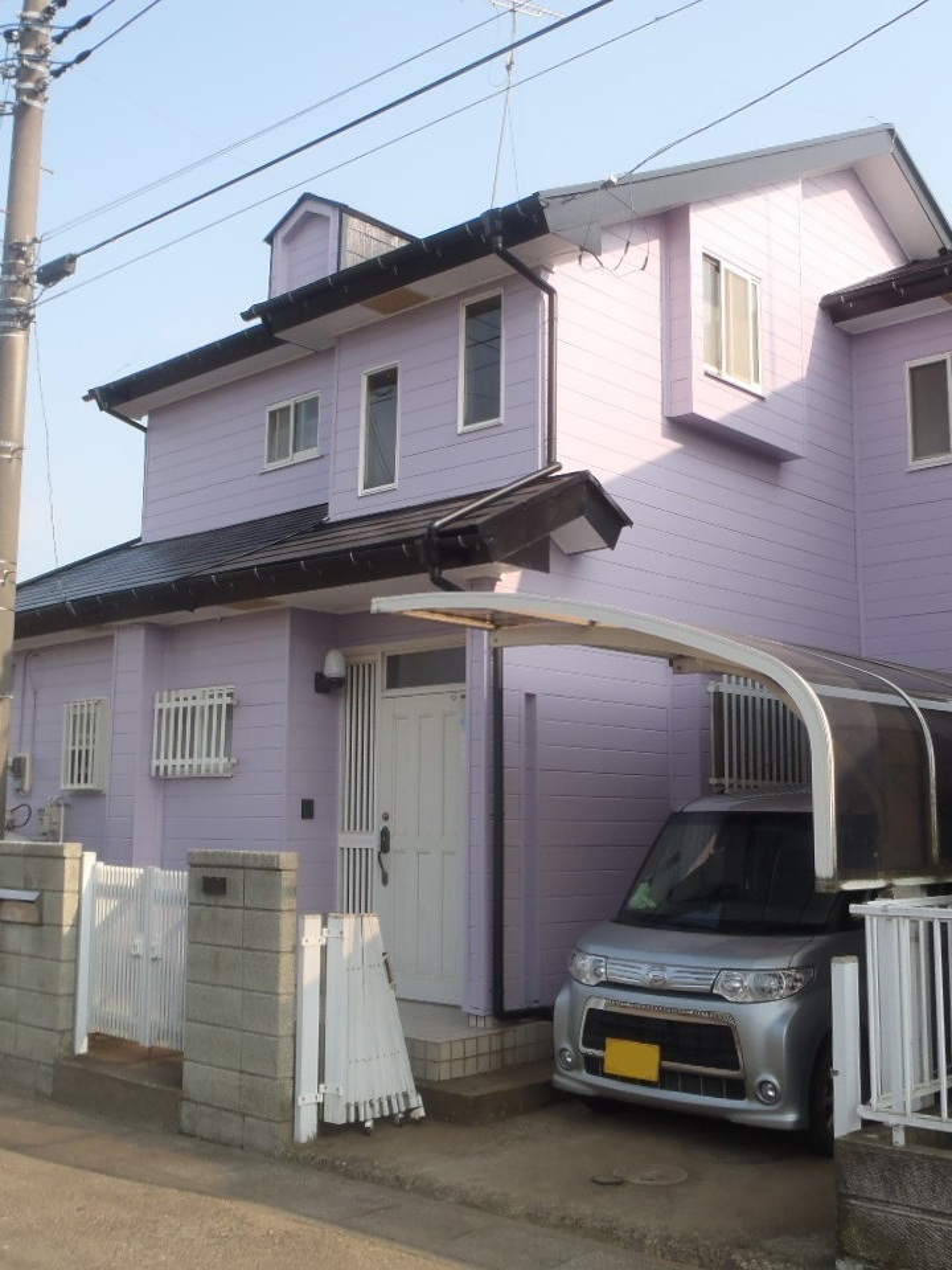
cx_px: 476
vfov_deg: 63.4
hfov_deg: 49.7
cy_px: 635
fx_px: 1027
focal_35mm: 28
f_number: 4.5
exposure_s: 1/320
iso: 80
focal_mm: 5
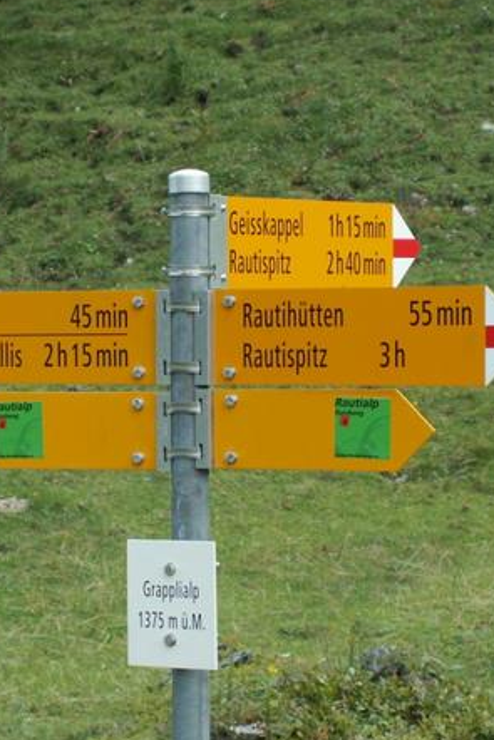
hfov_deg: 11.0
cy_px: 375
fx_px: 2571
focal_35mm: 125
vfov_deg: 16.4
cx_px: 194
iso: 50
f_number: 3.5
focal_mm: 13.94
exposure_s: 1/250
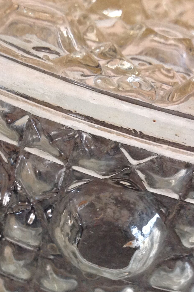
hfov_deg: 19.8
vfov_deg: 29.5
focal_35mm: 68
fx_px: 550
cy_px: 194
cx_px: 33
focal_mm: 4.28
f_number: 2.4
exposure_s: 1/17
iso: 200
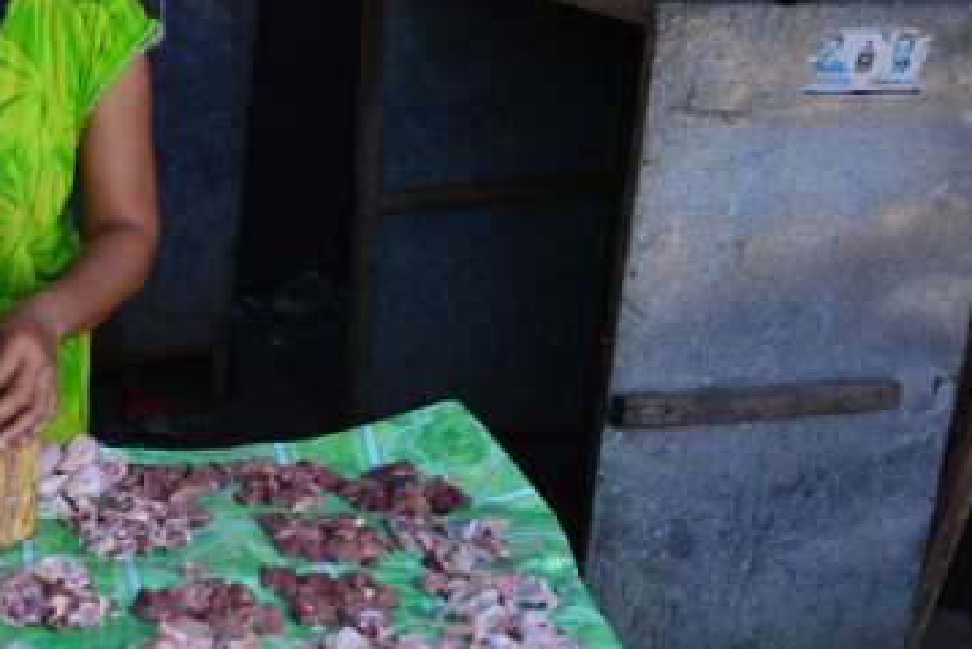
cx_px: -73
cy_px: 396
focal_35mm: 76
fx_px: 2053
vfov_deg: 17.9
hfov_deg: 24.9
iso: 250
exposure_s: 1/100
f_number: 5
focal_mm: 34
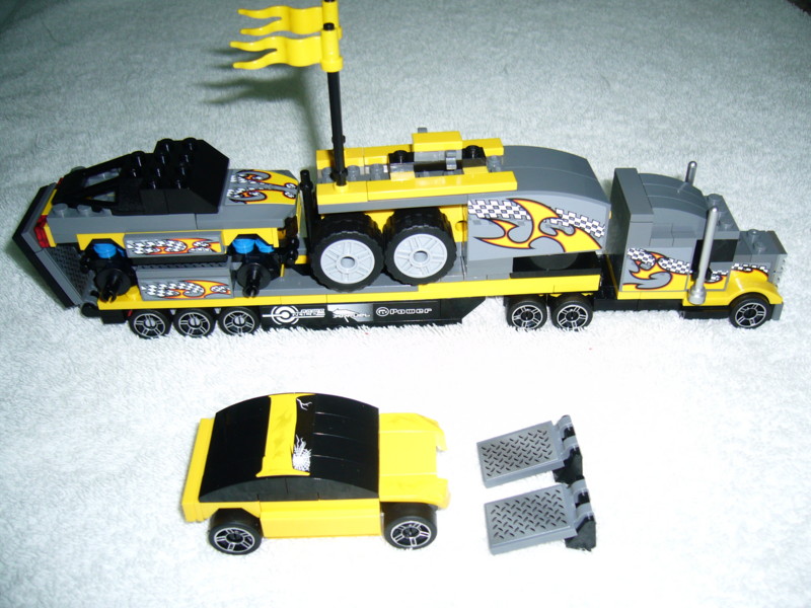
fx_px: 820
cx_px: 406
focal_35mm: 35
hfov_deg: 52.6
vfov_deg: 40.7
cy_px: 304
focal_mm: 5.8
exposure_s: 1/30
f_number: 2.8
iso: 100
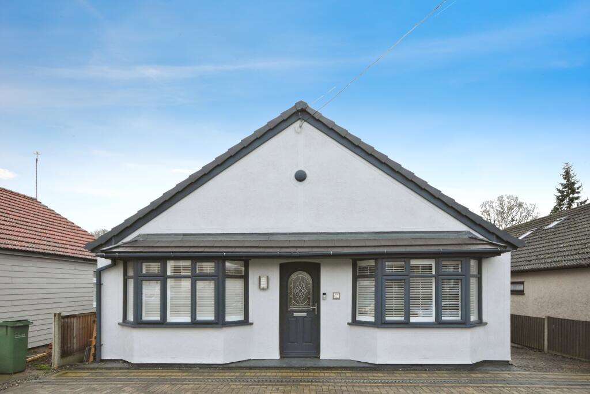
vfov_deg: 59.5
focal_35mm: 21
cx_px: 295
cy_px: 197
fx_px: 344
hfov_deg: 81.2
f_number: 8
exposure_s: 1/125
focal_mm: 14
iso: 1600
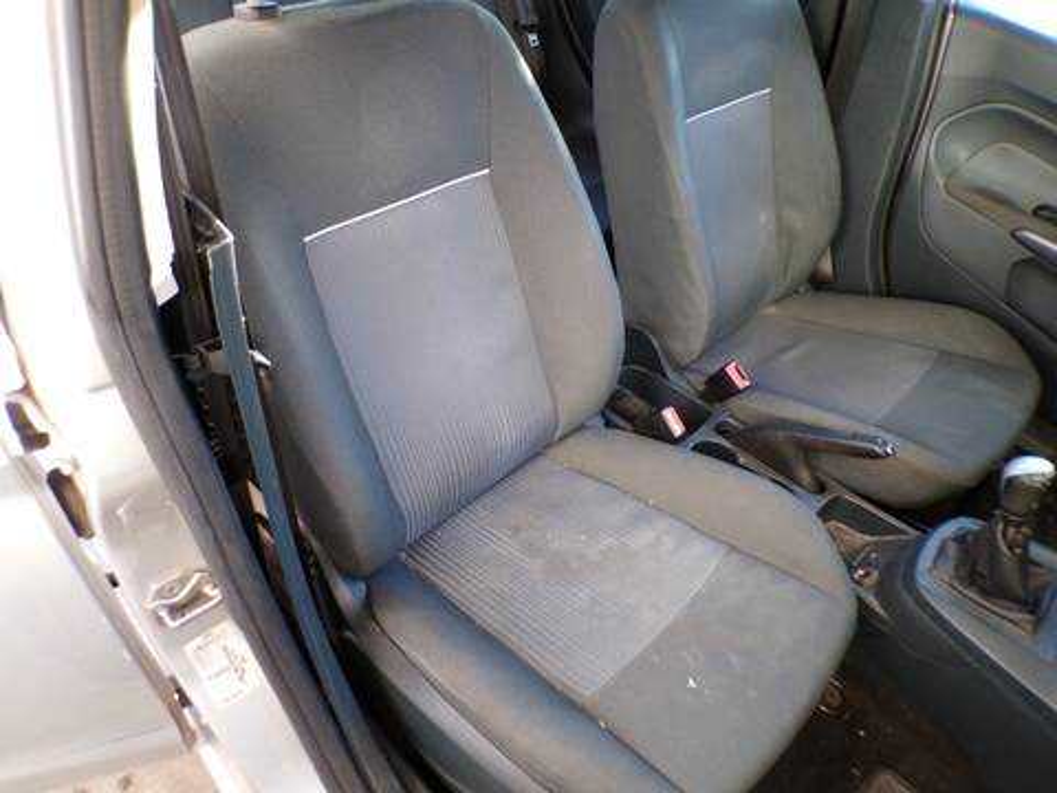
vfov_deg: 56.8
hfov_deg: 71.6
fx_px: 733
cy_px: 396
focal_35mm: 24
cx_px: 528
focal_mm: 4.3
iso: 159
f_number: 3
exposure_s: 1/34
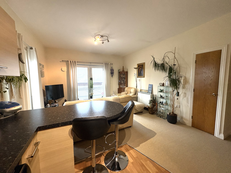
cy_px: 86
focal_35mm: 14
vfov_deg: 85.7
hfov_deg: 102.1
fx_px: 93
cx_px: 116
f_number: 2.2
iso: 320
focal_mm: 2.22
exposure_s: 1/100
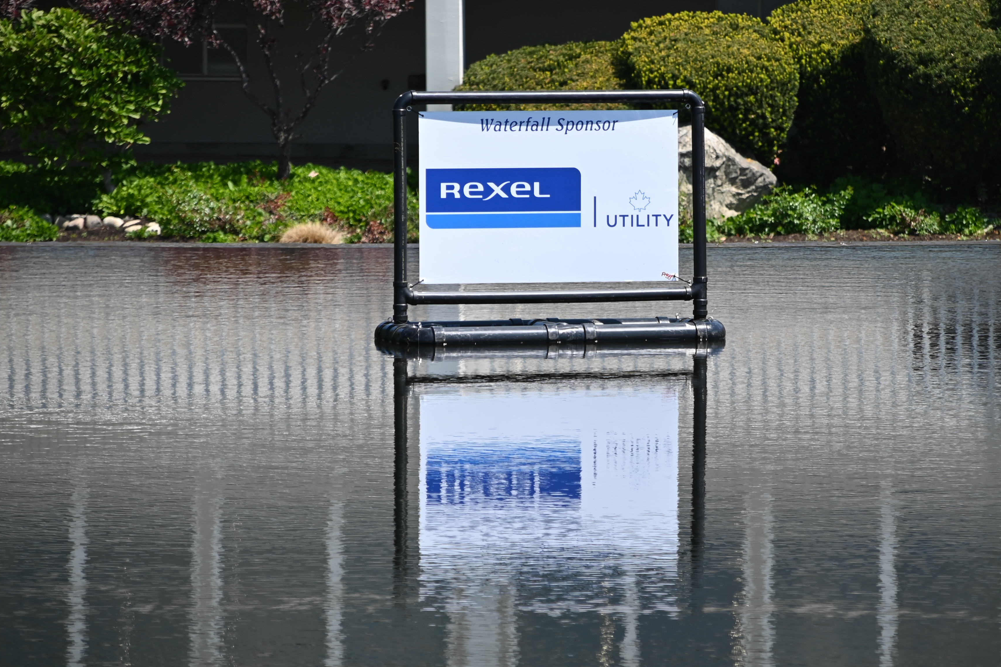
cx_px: 569
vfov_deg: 4.0
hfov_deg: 6.0
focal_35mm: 343
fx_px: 9536
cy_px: 347
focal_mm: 200
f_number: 6.3
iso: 280
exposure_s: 1/1000
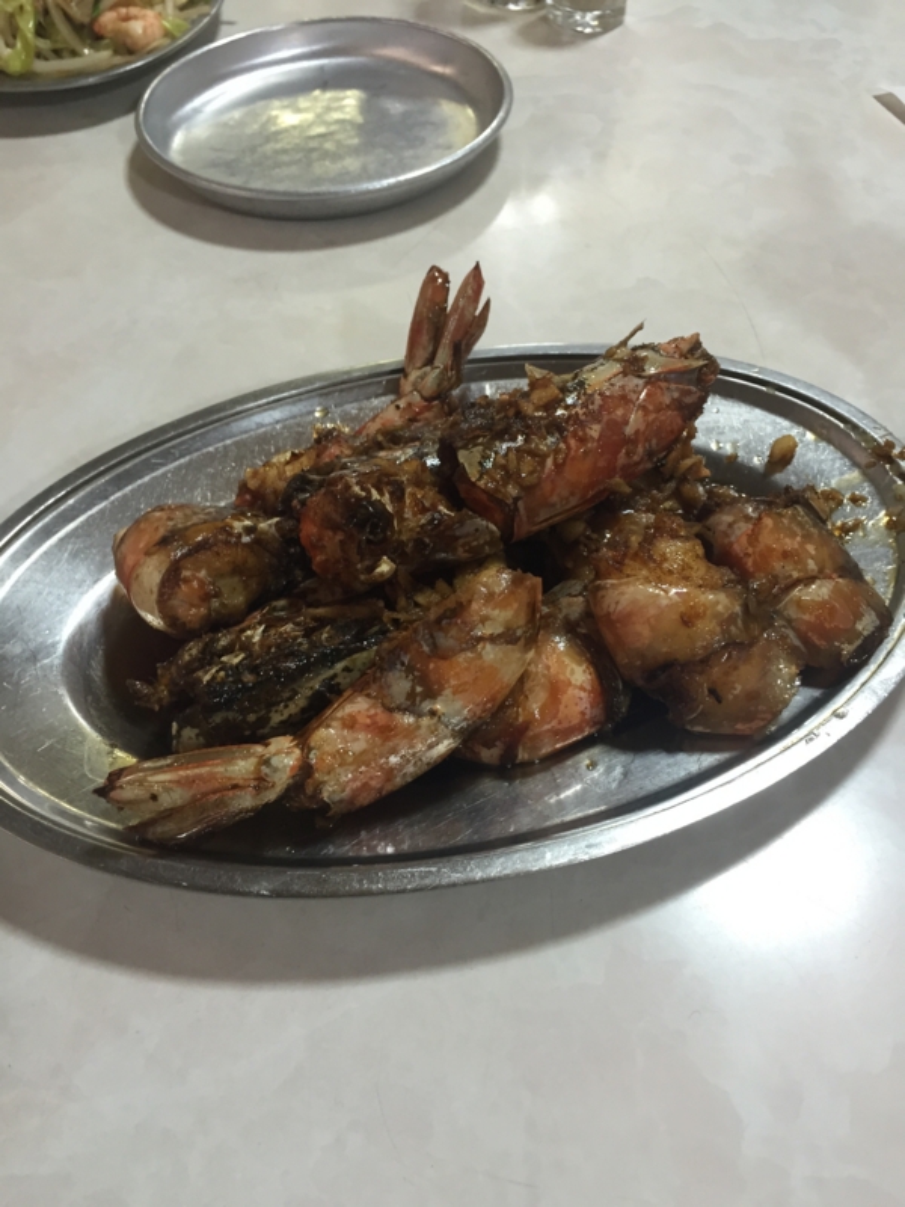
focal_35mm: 29
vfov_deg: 61.7
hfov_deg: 48.2
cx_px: 452
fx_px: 1011
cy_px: 604
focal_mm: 4.15
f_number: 2.2
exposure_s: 1/33
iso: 125
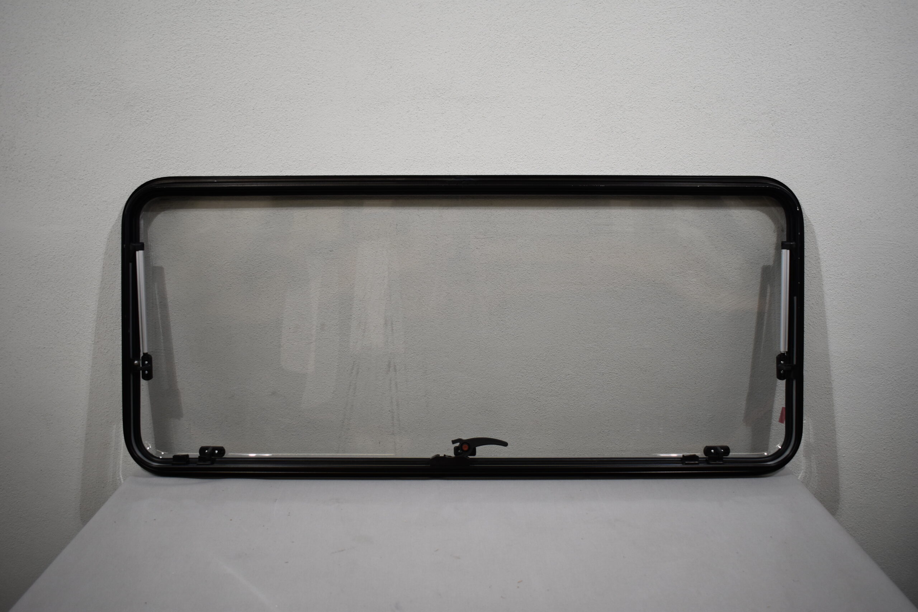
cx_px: 459
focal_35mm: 32
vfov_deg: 41.7
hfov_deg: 59.5
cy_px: 306
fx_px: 803
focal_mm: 21
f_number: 3.8
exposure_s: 1/250
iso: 450
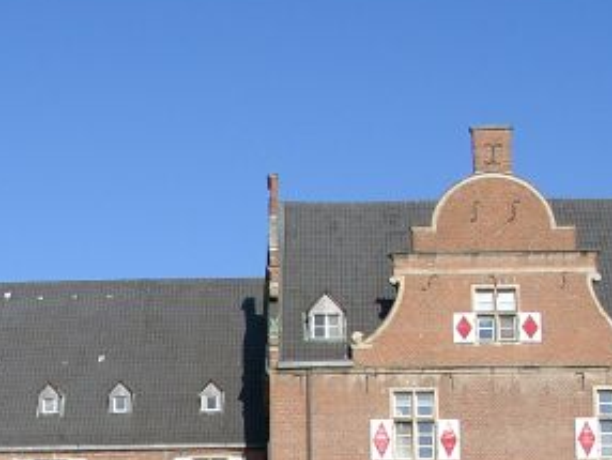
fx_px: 1681
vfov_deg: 15.2
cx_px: 26
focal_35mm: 95
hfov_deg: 20.1
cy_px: 507
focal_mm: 7.13
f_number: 4
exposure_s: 1/804
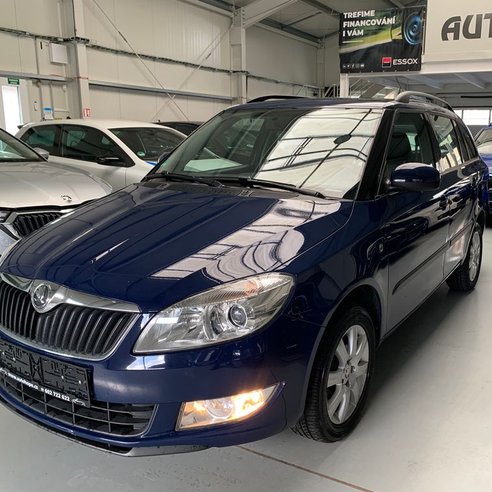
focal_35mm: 31
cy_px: 244
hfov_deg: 51.9
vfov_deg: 52.5
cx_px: 311
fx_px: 498
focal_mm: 4.25
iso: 100
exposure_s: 1/73
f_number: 1.8
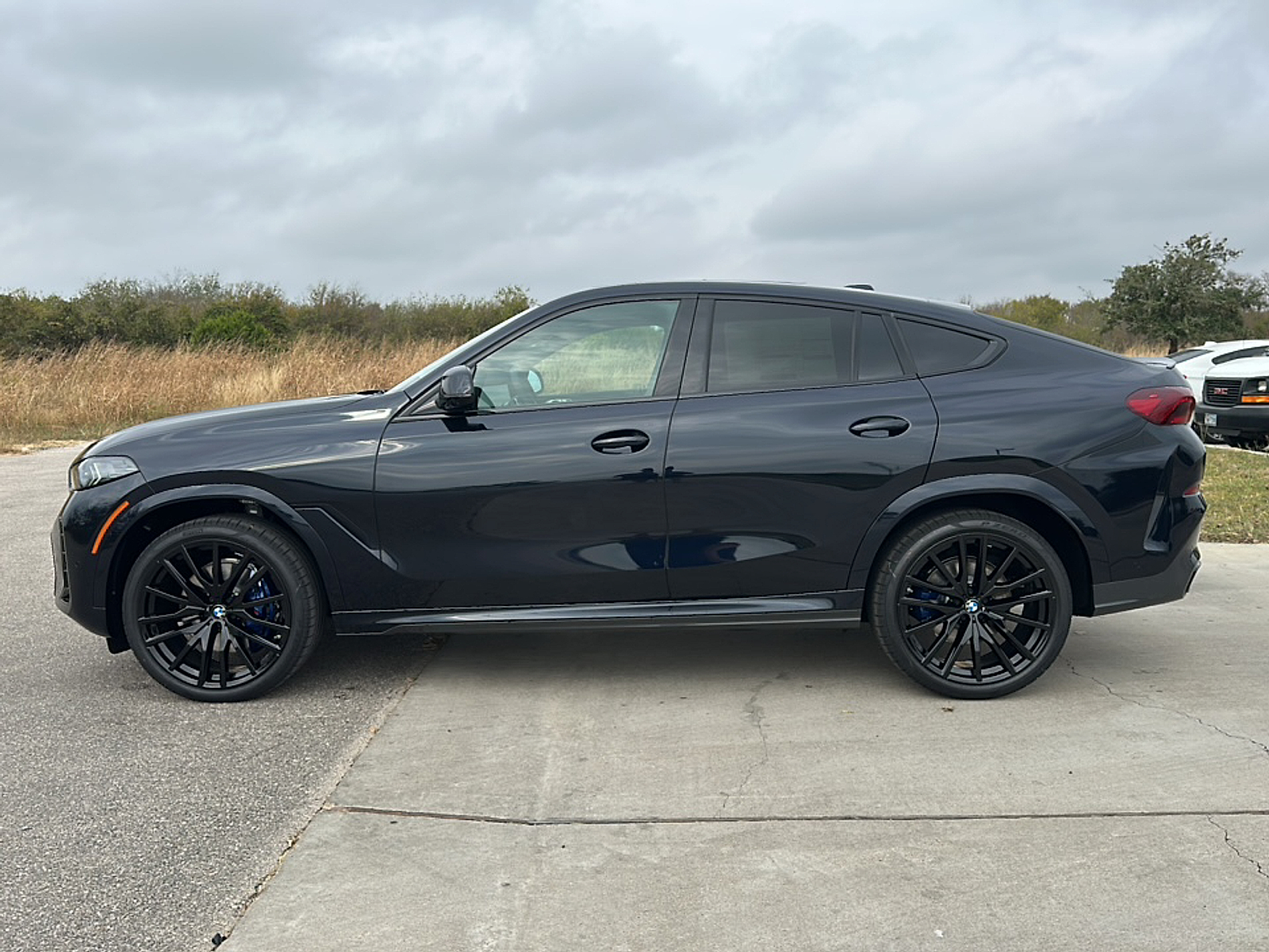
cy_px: 476
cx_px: 634
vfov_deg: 54.9
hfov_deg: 69.4
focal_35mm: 25
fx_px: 916
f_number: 1.78
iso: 80
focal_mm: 6.86
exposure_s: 1/3378
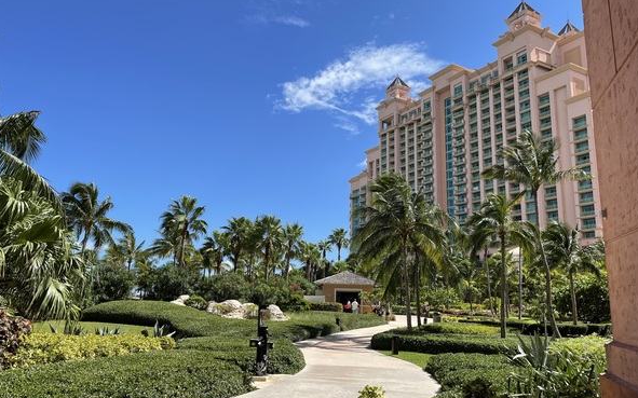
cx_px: 321
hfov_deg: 66.5
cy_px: 202
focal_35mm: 28
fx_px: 487
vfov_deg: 44.5
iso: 32
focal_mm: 4.2
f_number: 1.6
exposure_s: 1/3040
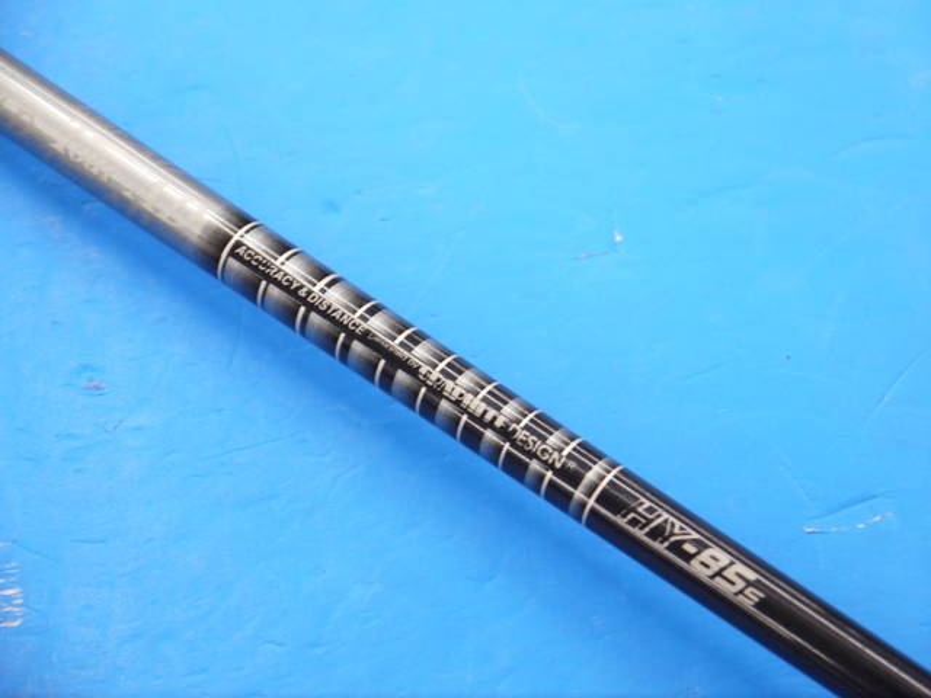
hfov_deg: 23.3
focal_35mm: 84
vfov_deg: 17.6
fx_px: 2259
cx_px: 466
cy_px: 349
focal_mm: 42
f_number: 5.6
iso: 640
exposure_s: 1/80
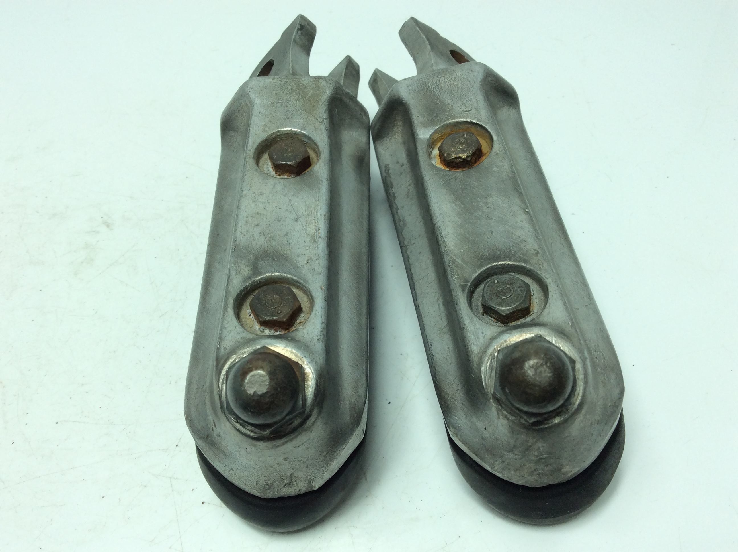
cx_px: 369
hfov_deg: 56.9
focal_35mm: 32
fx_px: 681
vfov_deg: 44.1
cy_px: 276
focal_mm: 3.3
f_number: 2.4
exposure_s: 1/362
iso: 32
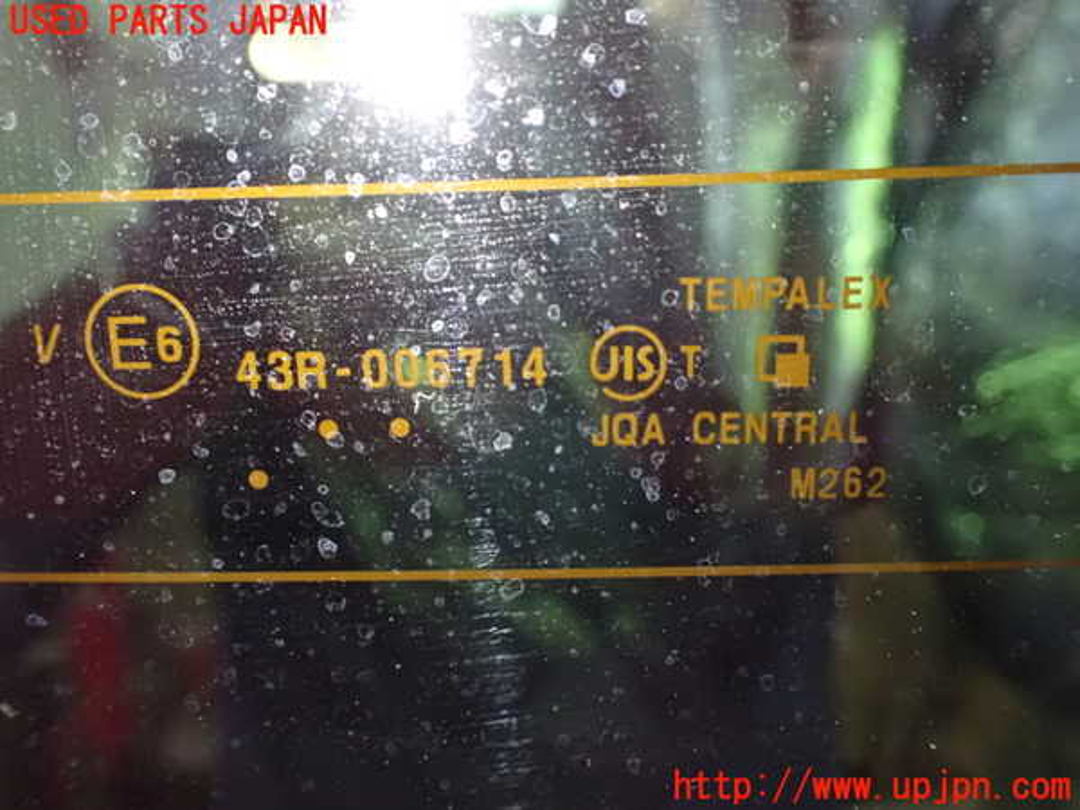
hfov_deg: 60.0
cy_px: 405
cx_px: 540
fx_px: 936
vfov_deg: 46.8
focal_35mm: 30
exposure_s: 1/25
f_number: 2.3
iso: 1600
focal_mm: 5.4
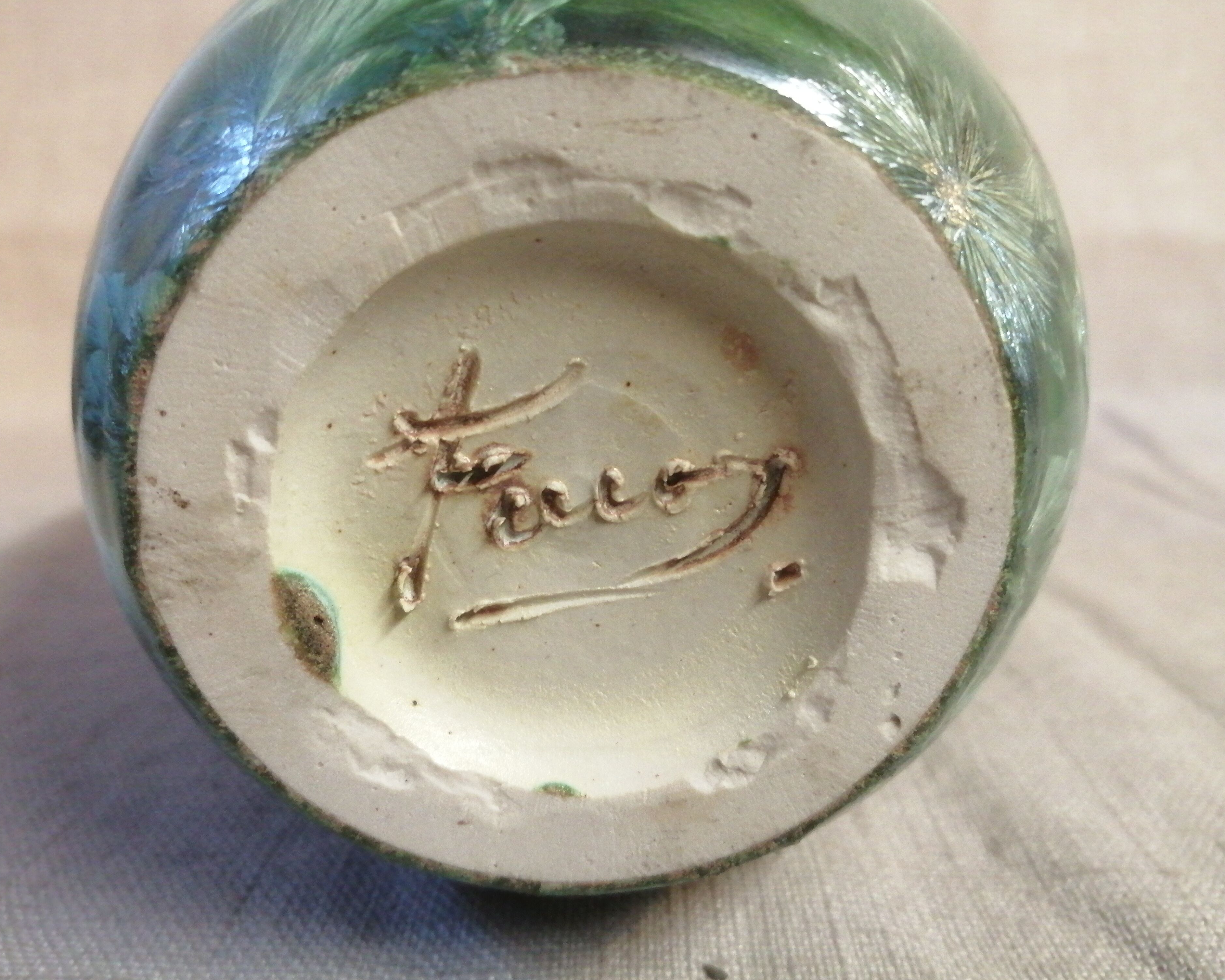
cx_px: 583
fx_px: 1015
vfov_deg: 51.5
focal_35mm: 28
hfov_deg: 62.2
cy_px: 479
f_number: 1.8
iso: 400
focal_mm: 3.62
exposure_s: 1/20
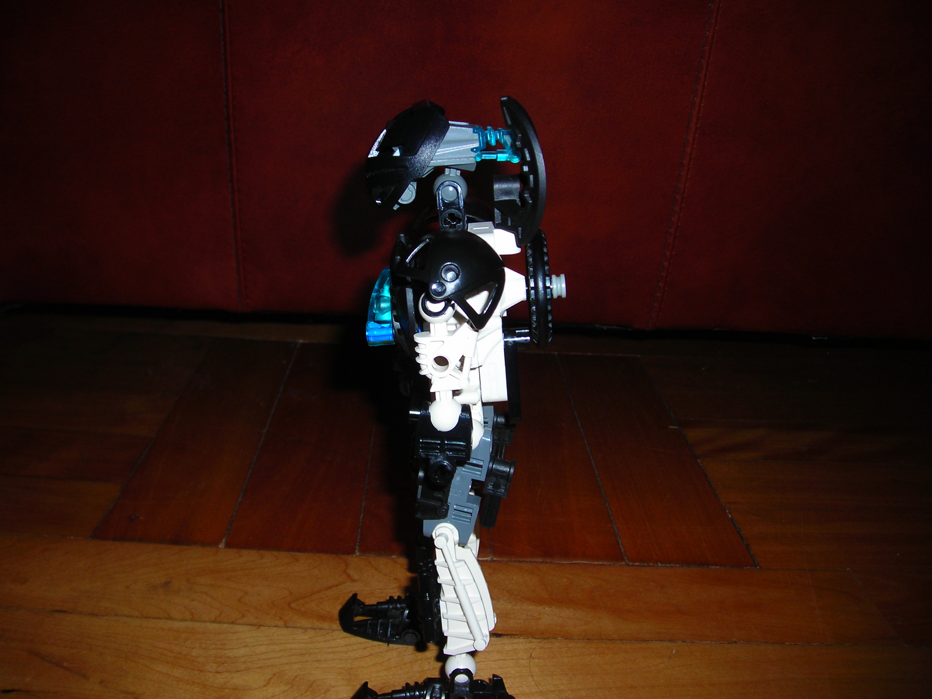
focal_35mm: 39
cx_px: 456
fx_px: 1050
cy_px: 346
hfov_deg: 47.9
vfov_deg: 36.8
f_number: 6.4
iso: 50
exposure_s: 1/60.1
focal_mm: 6.3
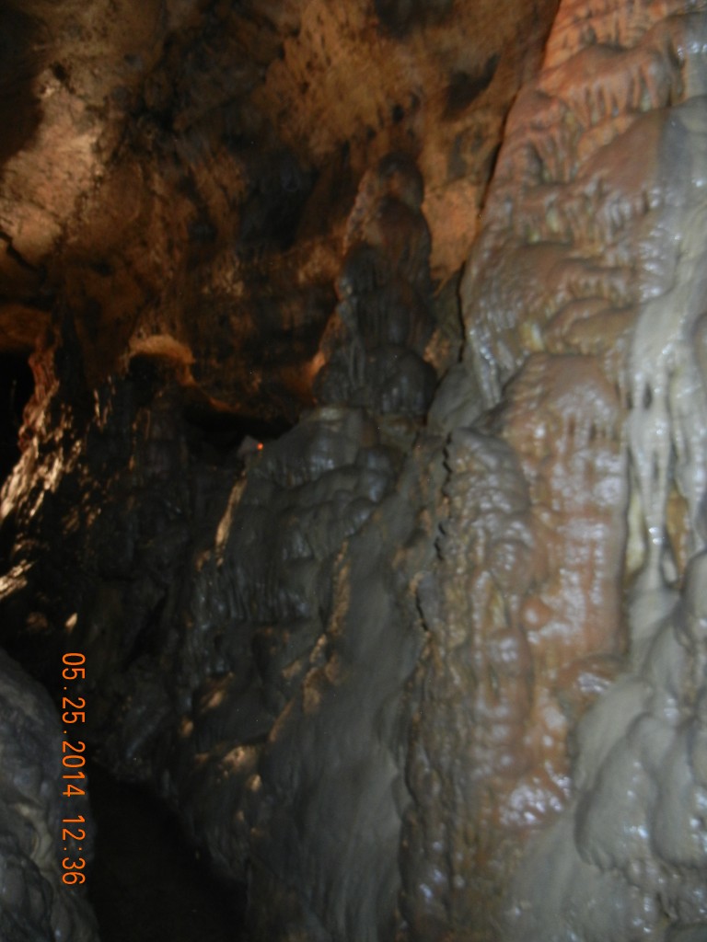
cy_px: 471
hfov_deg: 46.8
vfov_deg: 60.0
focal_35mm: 30
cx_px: 354
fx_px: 817
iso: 400
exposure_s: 1/30
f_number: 3.5
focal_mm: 5.4
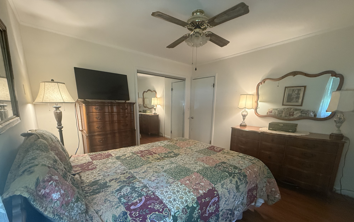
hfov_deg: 101.5
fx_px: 145
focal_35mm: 15
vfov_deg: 73.9
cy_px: 134
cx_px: 177
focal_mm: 2.22
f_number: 2.2
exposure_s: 1/60
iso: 500
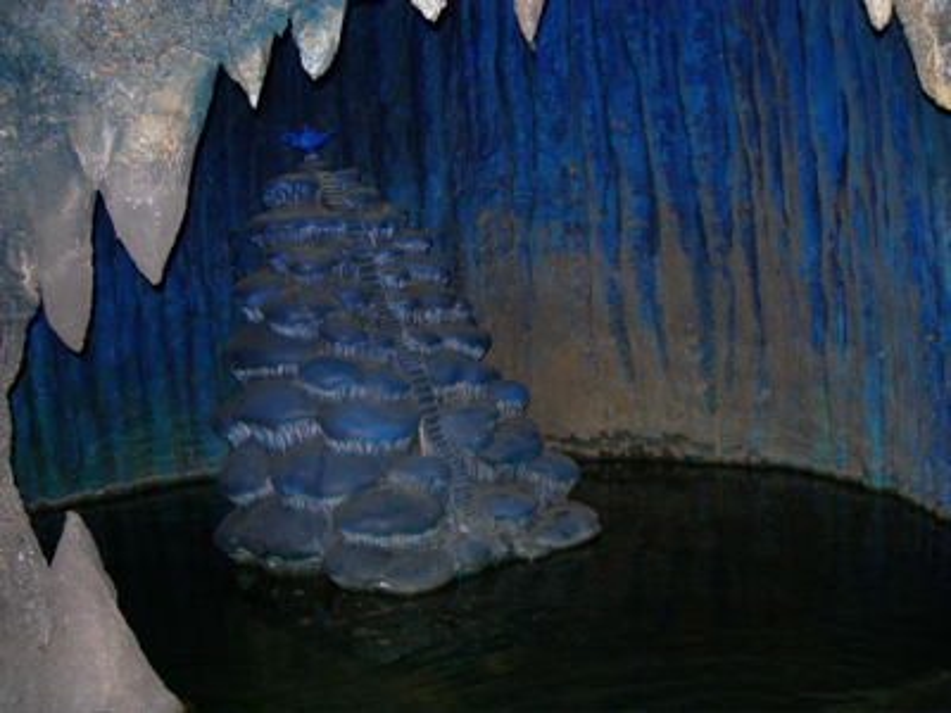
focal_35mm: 38
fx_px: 1044
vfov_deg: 37.7
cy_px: 356
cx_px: 476
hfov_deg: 49.0
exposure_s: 1/60.1
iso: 200
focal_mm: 7.8
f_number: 2.8
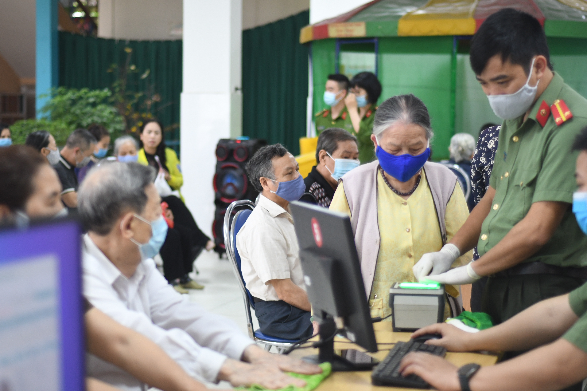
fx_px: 1223
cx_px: 294
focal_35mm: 75
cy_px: 196
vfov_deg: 18.2
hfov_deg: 27.0
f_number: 1.8
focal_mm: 50
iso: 1000
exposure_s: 1/200
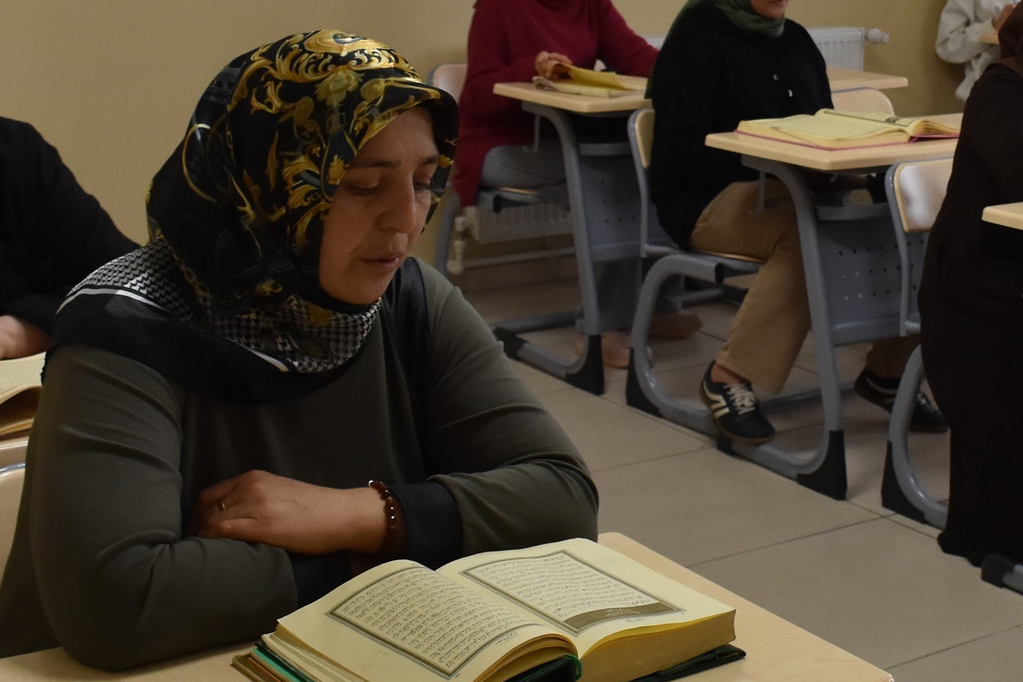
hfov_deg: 29.0
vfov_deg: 20.0
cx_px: 906
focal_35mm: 67
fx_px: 1904
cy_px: 96
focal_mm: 18
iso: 800
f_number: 5
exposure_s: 1/100
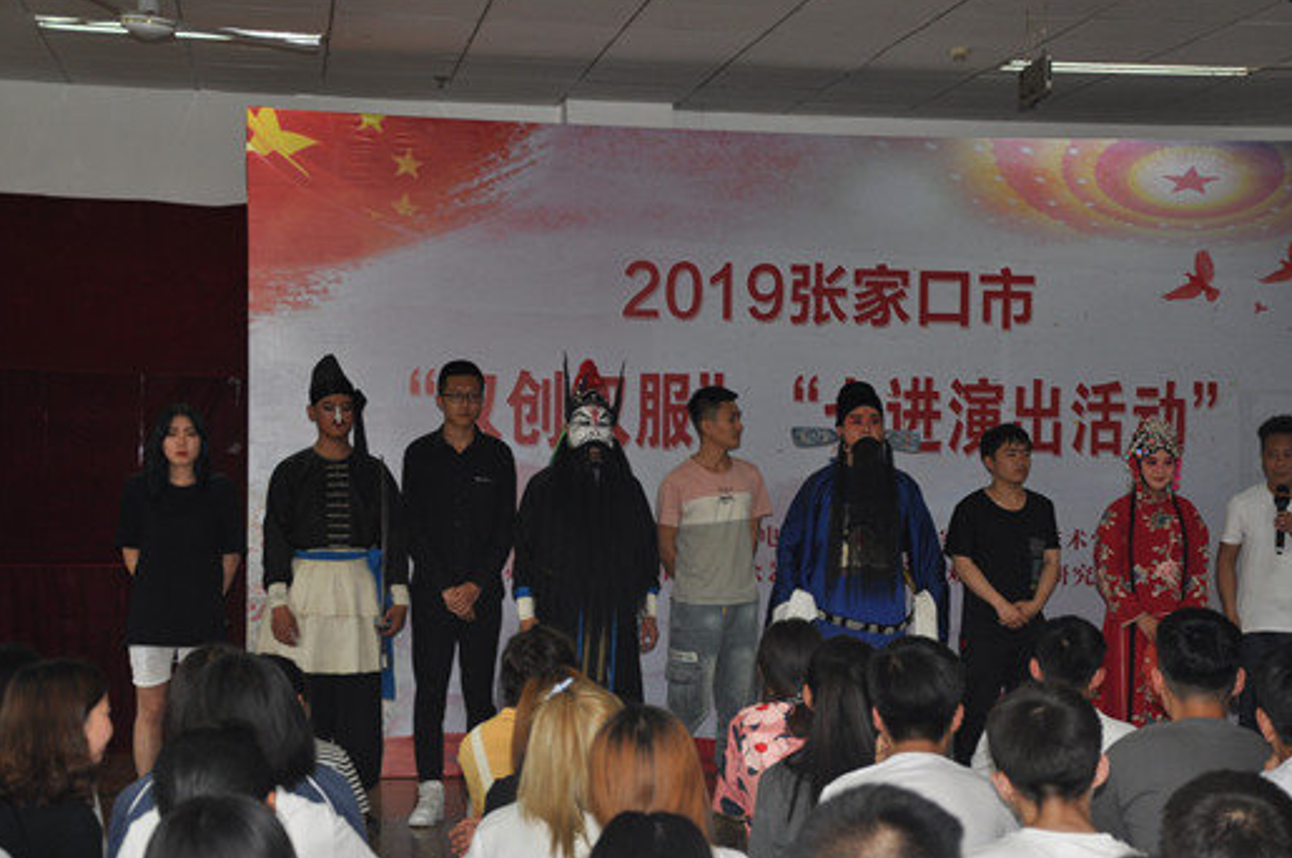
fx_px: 2817
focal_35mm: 79
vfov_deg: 17.3
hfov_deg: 25.8
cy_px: 484
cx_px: 723
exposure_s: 1/60
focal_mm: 45
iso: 320
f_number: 4.8
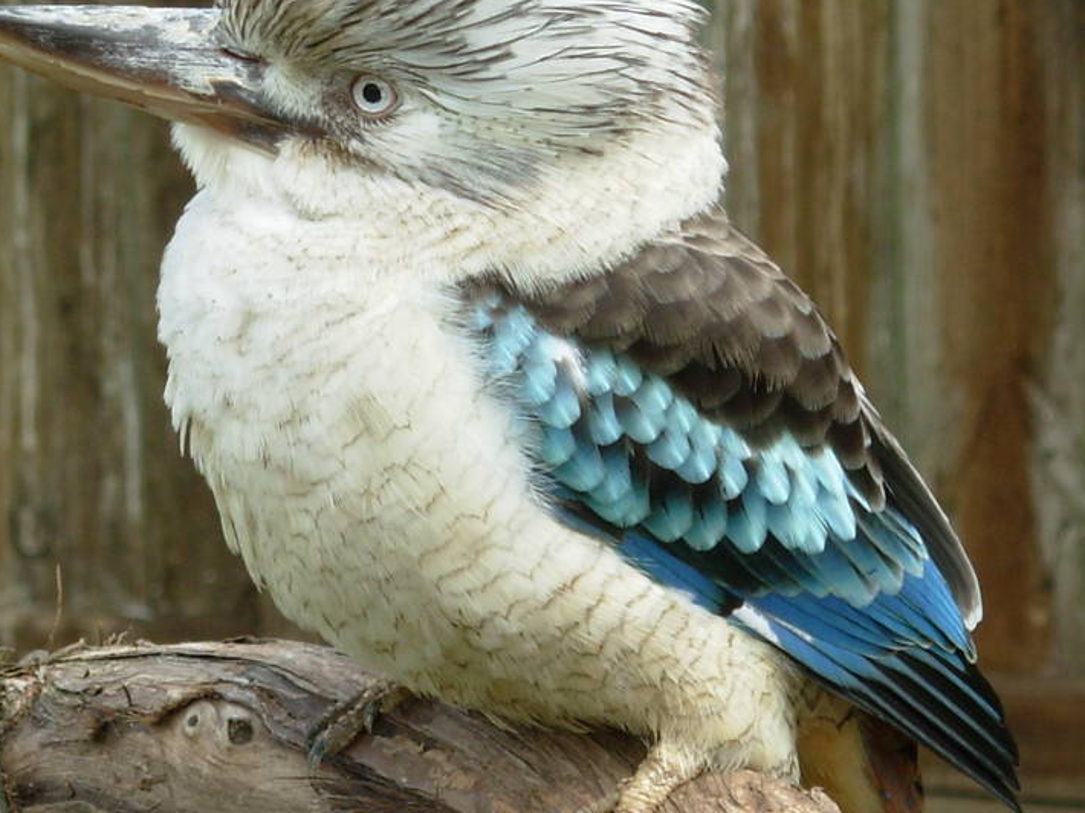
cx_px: 408
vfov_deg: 5.4
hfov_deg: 7.2
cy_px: 568
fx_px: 8617
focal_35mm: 275
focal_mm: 20.2
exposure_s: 1/102
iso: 50
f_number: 4.3
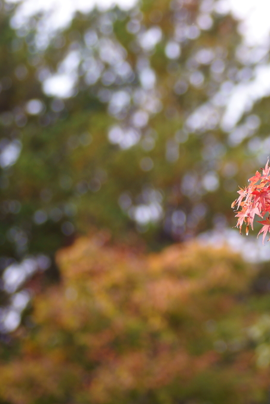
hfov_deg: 6.7
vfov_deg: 10.1
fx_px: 2292
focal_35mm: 204
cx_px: 303
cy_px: 201
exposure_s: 1/400
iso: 100
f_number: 2.8
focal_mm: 90
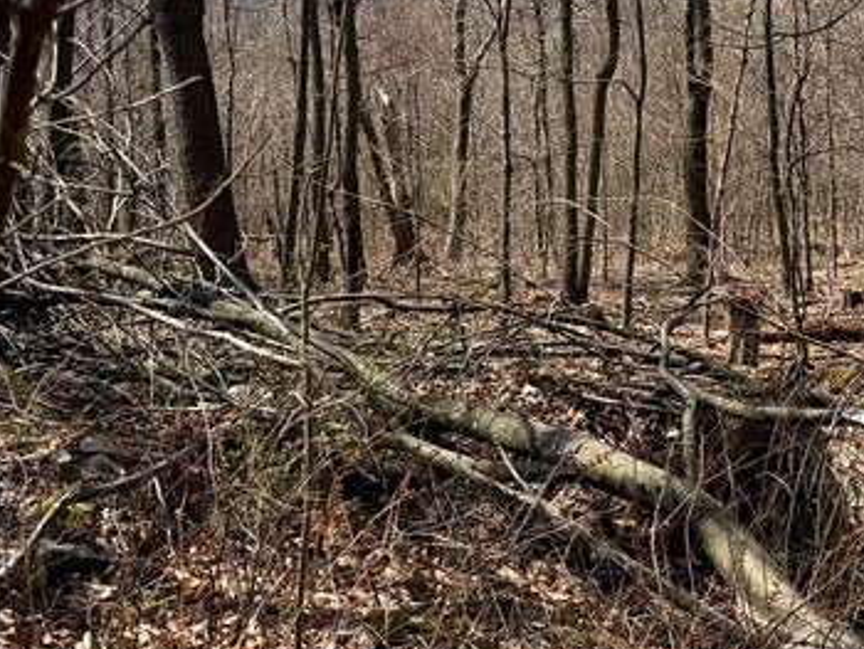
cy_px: 94
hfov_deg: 25.4
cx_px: 610
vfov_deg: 19.1
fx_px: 1898
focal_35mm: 76
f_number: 1.6
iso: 50
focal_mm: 5.96
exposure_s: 1/1642
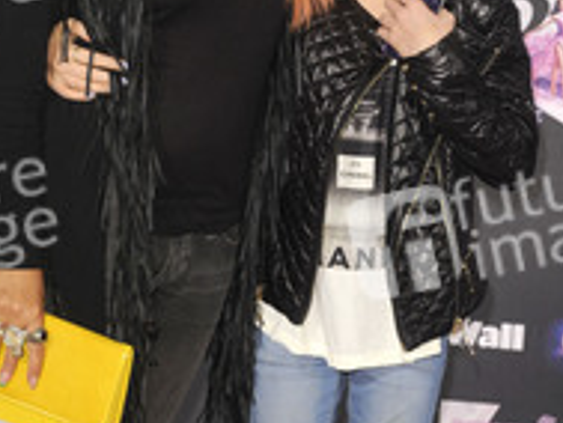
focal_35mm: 142
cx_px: 229
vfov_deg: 10.4
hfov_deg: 13.9
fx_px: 2311
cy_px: 80
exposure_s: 1/160
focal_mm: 70
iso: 800
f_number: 5.6
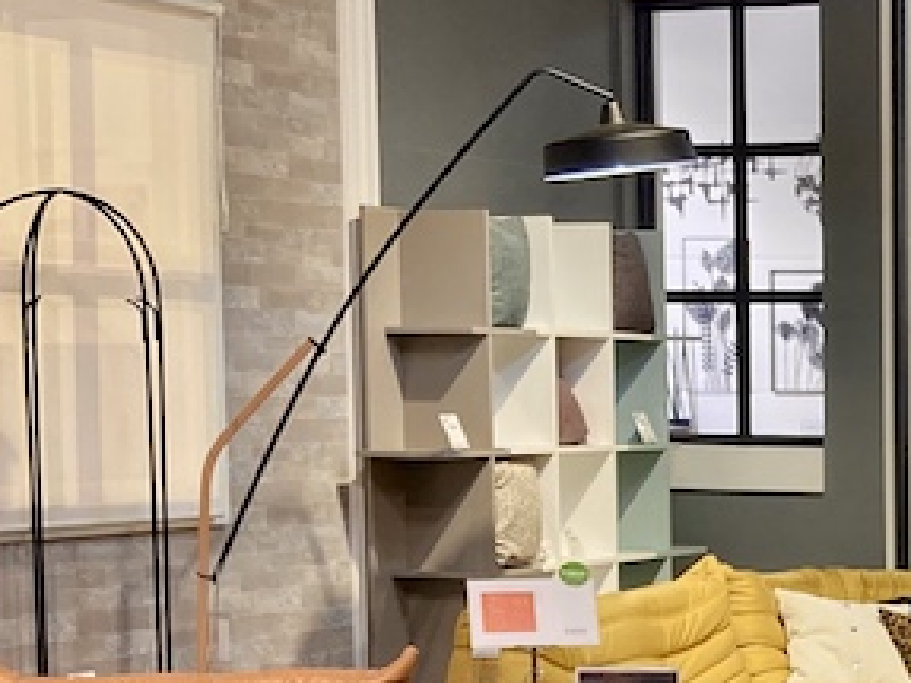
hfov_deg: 18.5
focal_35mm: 100
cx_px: 1117
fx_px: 2631
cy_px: 747
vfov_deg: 14.4
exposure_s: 1/60
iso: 100
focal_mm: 3.99
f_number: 1.8
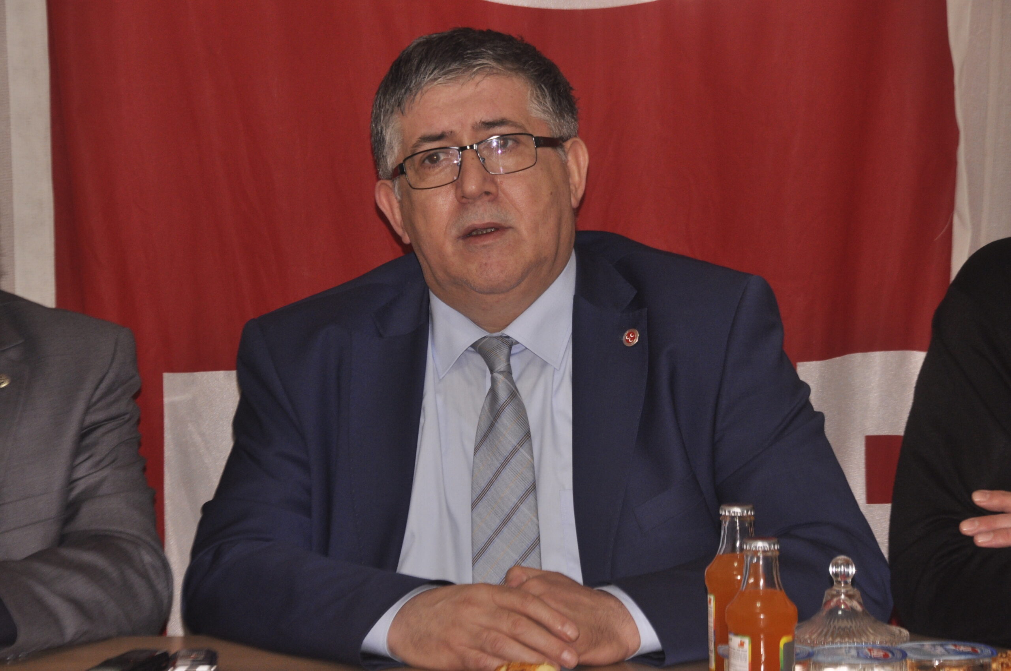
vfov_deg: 10.7
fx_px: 3576
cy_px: 336
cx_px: 506
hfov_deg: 16.1
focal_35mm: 128
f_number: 5.6
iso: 640
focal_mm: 85
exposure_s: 1/80
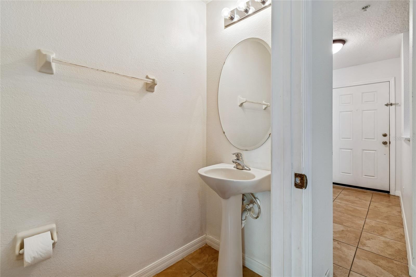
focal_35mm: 15
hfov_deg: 100.4
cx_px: 208
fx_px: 173
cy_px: 138
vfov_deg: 77.3
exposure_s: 1/10
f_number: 7.1
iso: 100
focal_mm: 10
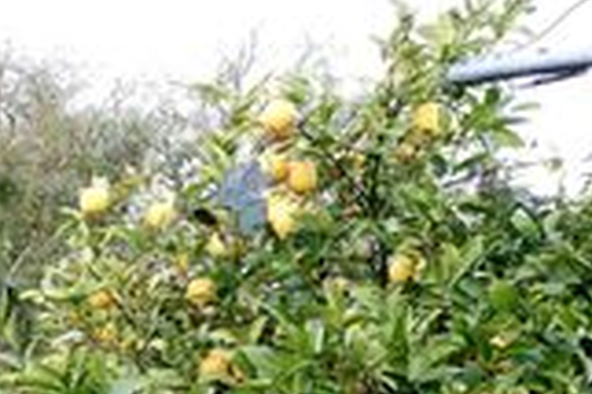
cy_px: 503
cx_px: -125
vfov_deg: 18.9
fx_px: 1101
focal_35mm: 67
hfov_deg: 26.6
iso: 200
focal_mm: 15
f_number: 5.6
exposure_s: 1/25
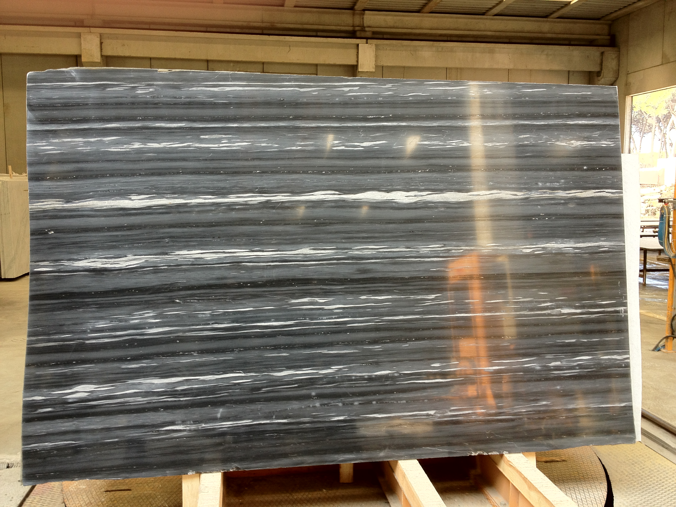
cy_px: 254
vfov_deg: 40.7
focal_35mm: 35
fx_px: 683
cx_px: 338
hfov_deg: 52.6
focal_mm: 4.28
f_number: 2.4
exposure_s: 1/40
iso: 64
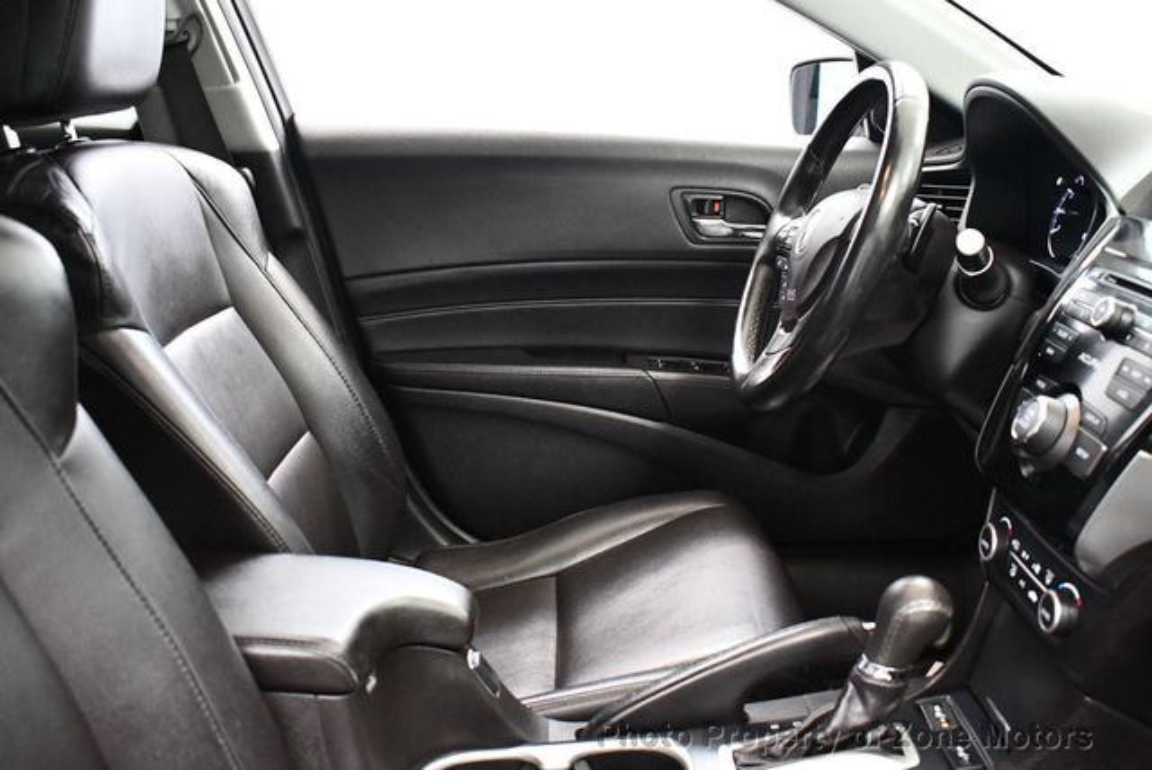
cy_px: 385
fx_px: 1153
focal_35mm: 36
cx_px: 576
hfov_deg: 53.1
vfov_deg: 36.9
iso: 5600
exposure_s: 1/60
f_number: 3.5
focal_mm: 18
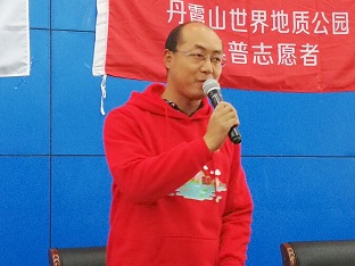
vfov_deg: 17.3
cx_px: 156
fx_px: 872
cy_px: 106
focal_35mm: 85
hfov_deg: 23.0
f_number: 2.2
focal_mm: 3.95
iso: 250
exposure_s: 1/33.3
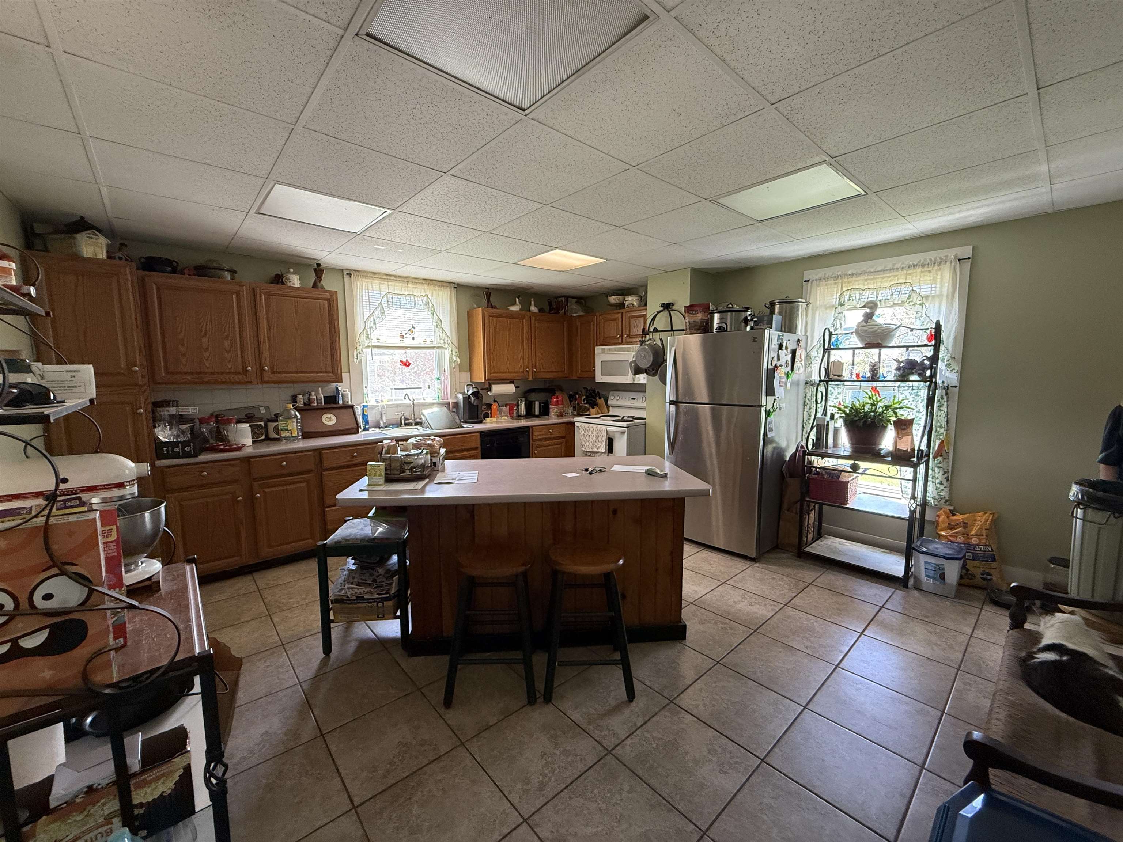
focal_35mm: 14
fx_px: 454
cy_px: 421
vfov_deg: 85.7
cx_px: 562
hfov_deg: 102.1
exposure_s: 1/85
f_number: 2.2
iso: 320
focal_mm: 2.22
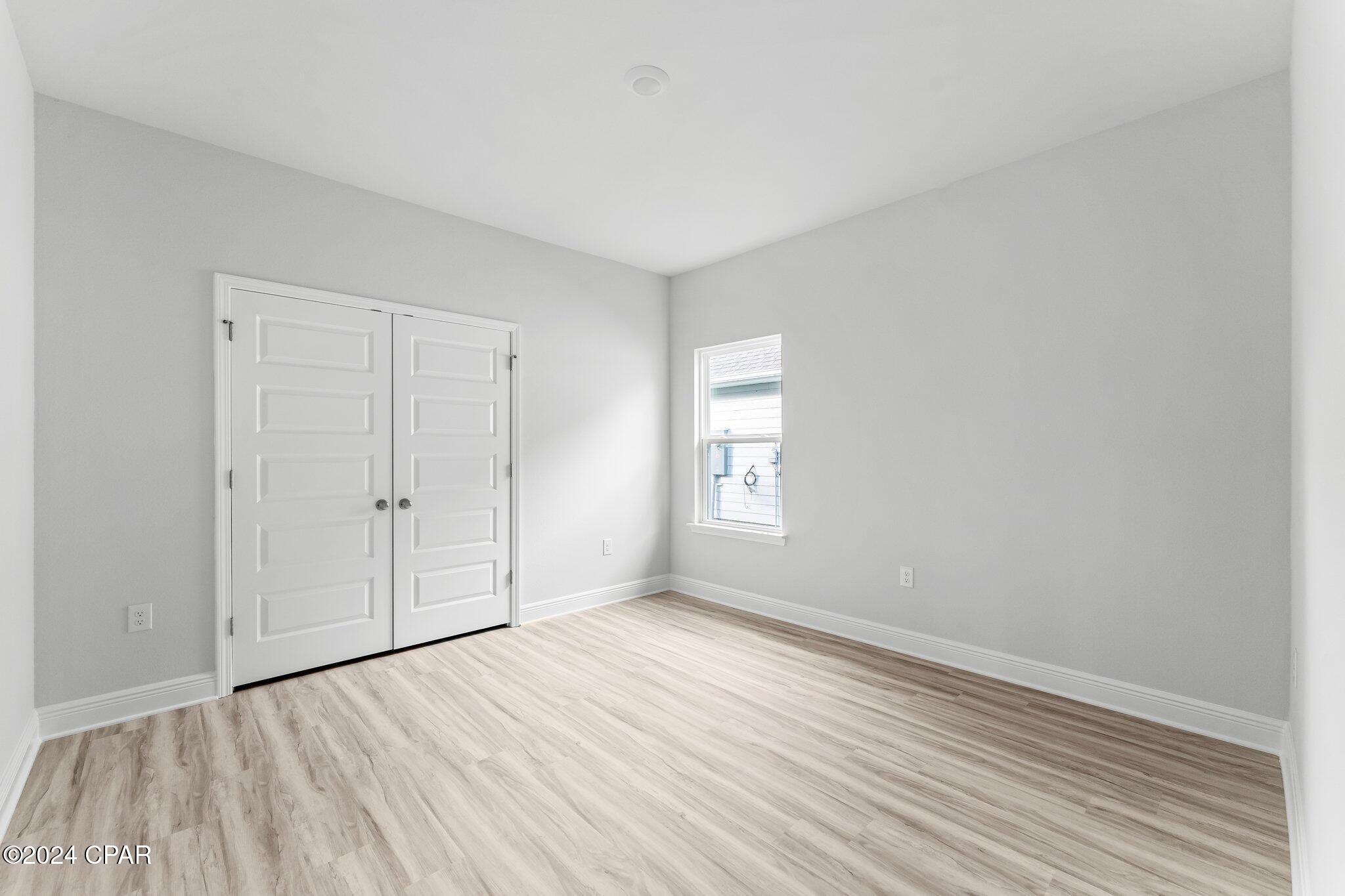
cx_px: 672
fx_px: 523
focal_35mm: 14
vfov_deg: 81.2
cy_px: 448
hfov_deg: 104.3
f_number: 8
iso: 400
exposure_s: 1.3
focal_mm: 14
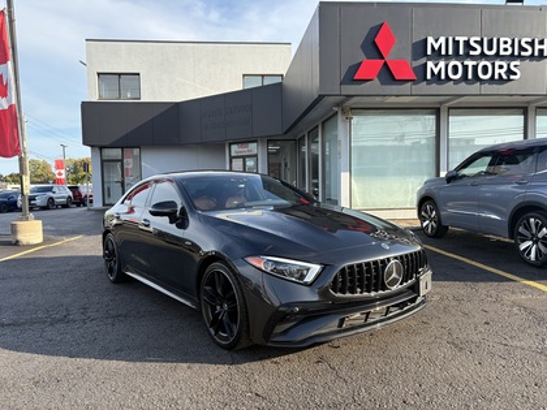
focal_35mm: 26
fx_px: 411
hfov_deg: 67.3
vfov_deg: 53.1
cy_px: 205
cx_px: 274
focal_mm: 5.96
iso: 50
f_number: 1.6
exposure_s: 1/1364
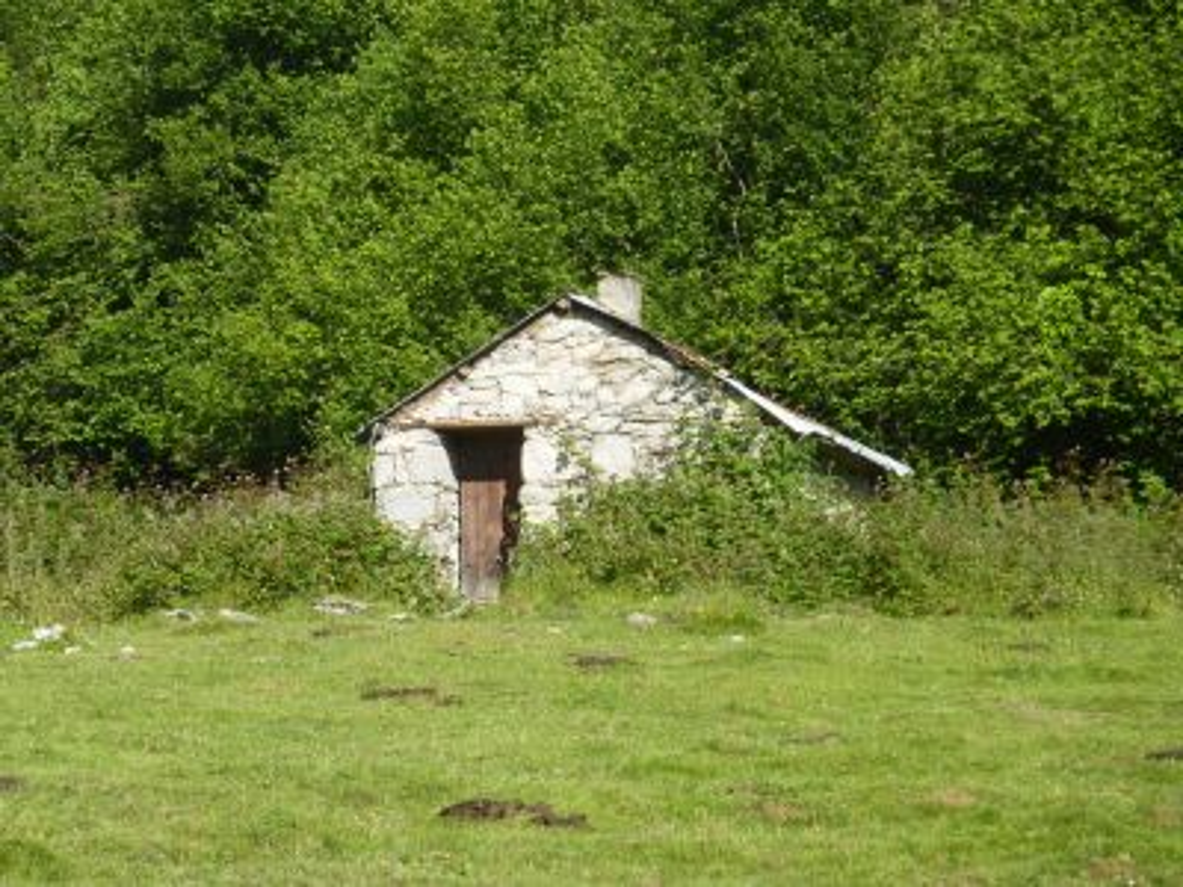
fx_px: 6220
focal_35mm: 182
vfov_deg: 8.2
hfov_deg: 10.9
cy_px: 444
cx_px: 592
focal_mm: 29.9
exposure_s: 1/320
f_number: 4.5
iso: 80
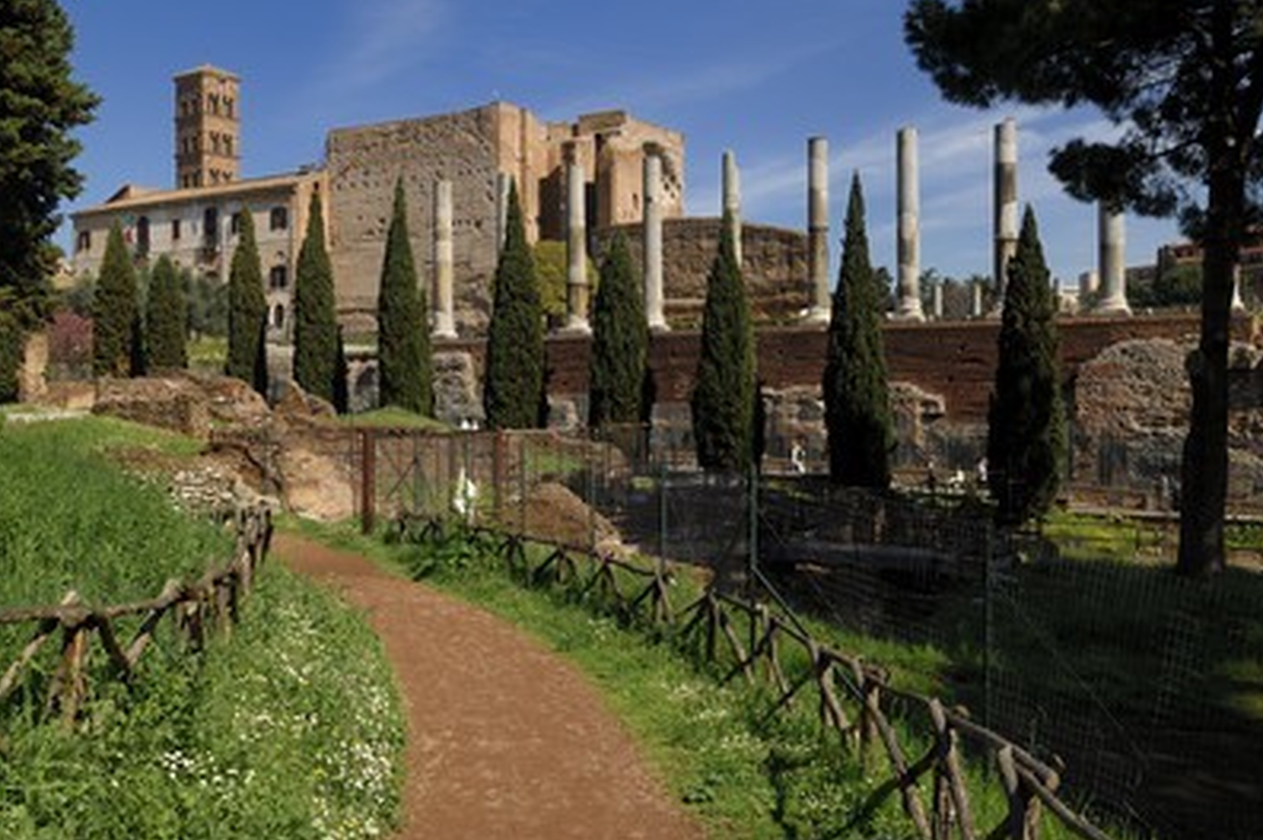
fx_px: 1227
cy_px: 407
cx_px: 625
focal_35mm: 35
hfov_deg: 54.5
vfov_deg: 37.8
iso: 100
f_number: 9
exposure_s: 1/160
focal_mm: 22
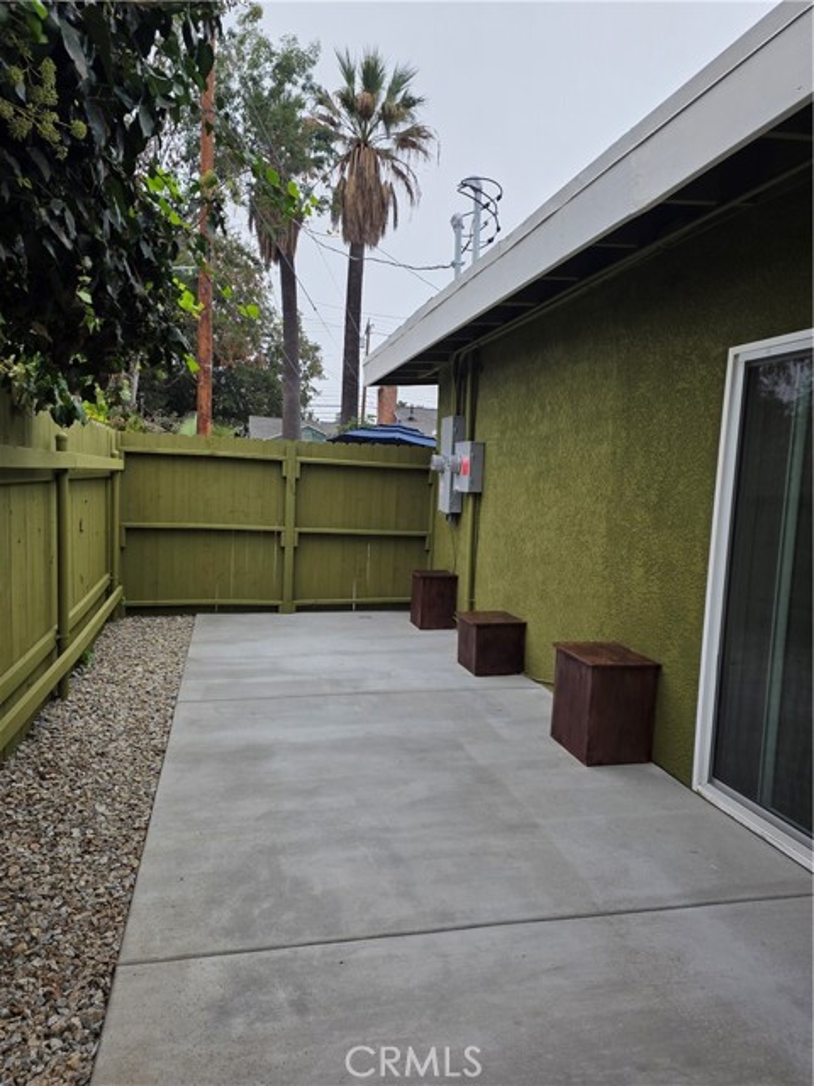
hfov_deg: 58.9
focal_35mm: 23
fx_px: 721
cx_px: 407
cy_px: 543
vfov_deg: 73.9
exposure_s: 1/1347
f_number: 1.7
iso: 80
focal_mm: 6.3
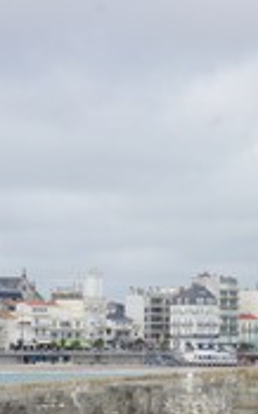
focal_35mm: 221
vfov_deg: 9.5
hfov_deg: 5.8
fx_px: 2496
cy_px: 345
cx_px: 499
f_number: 13
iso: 250
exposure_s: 1/250
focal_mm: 55
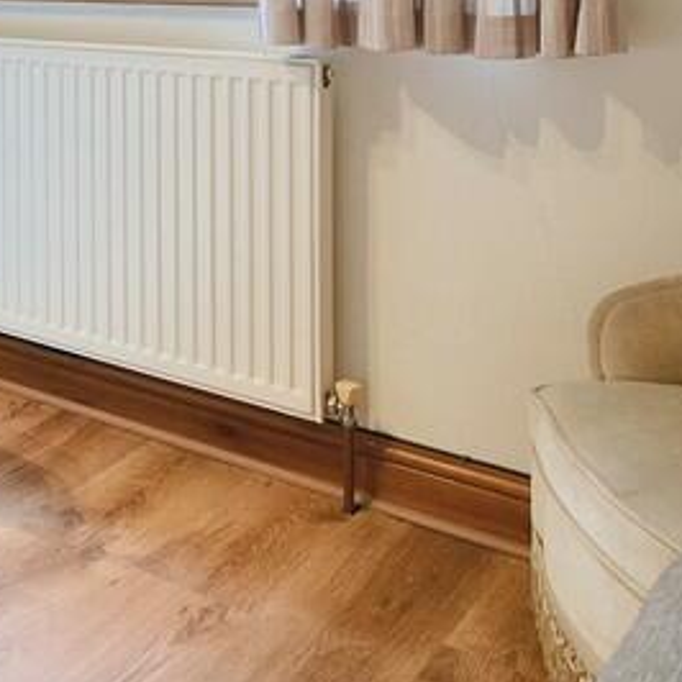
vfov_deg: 31.5
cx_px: -285
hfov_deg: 26.9
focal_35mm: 49
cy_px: -32
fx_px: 1092
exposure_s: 1/20
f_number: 4.5
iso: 100
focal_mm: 10
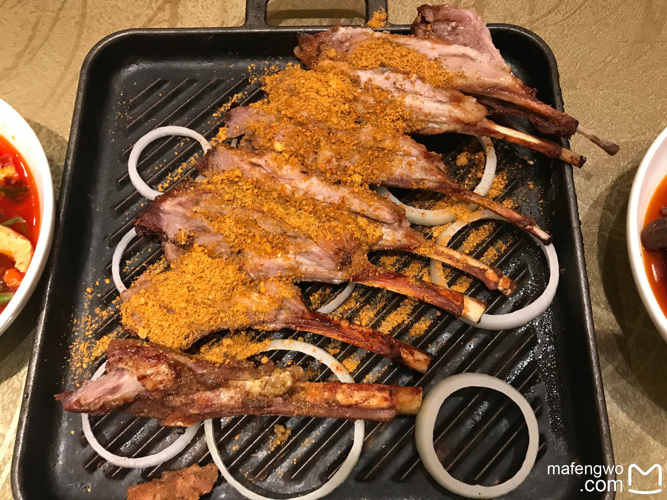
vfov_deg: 49.7
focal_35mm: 28
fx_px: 540
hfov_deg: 63.4
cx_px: 334
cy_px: 250
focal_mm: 3.99
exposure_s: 1/16
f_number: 1.8
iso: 100
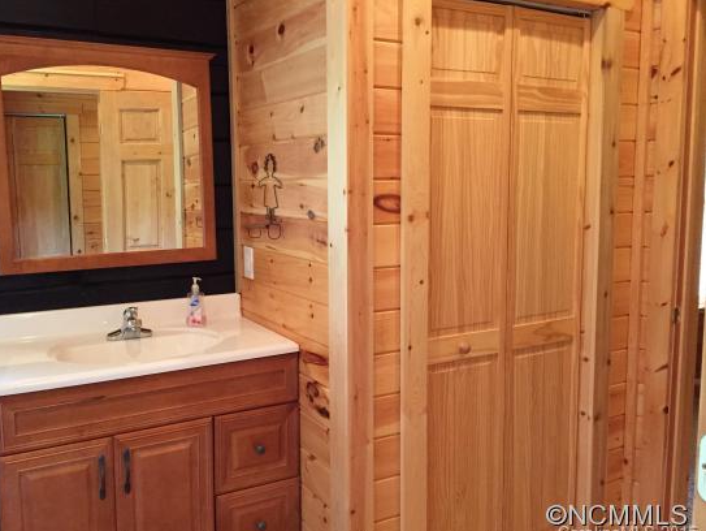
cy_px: 262
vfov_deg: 45.5
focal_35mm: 31
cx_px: 330
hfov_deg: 58.3
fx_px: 633
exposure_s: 1/30
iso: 250
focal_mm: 4.15
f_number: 2.2
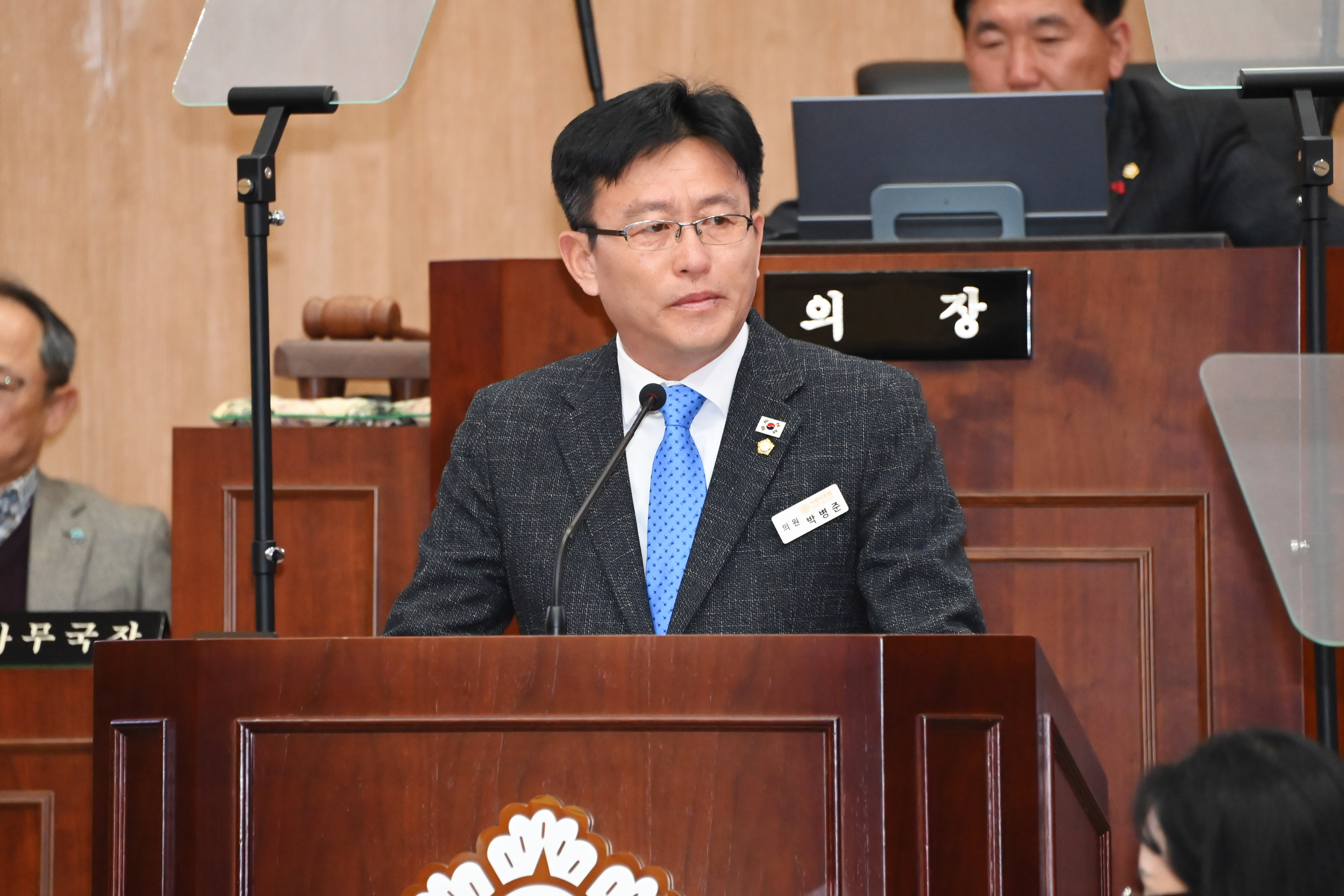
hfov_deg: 6.9
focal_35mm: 300
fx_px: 11199
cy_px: 448
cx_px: 672
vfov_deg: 4.6
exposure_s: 1/250
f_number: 6.3
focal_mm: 300
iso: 8000
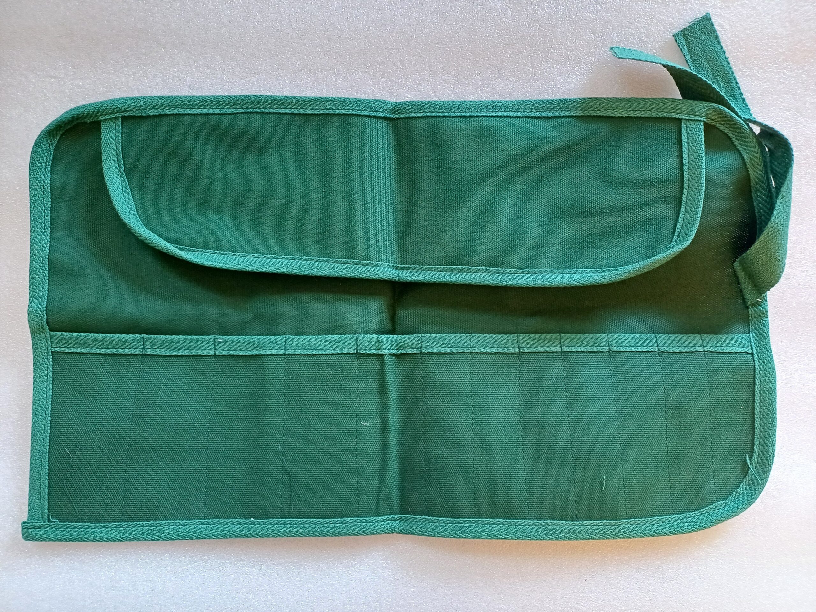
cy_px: 306
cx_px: 408
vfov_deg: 54.9
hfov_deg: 69.4
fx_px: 589
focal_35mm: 25
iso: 500
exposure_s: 1/25
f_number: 1.8
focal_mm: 4.65
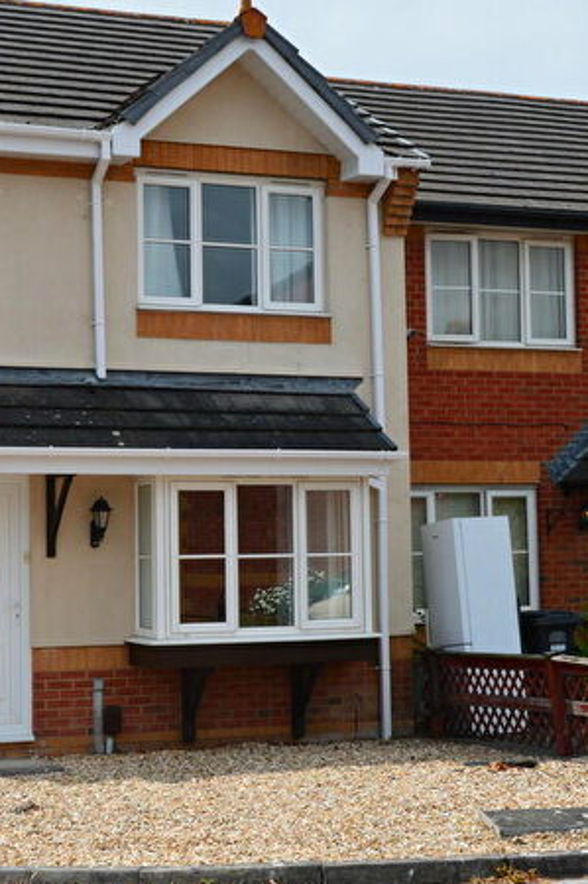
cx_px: 262
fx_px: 1662
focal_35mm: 68
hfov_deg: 20.1
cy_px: 443
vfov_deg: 29.8
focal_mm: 29
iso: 360
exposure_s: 1/500
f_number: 11
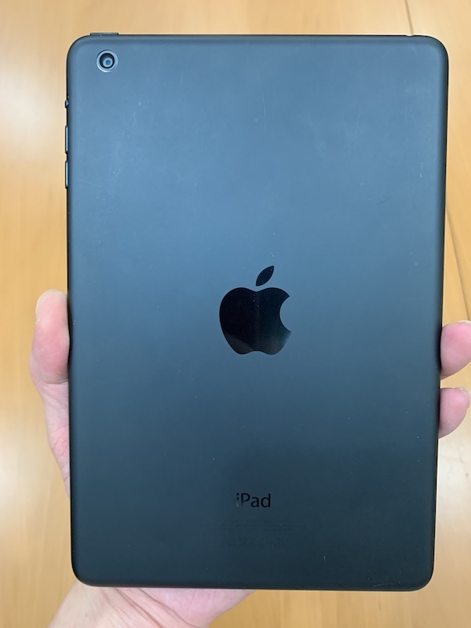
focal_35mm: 26
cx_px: 236
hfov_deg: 53.1
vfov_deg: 67.3
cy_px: 314
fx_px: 472
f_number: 1.8
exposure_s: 1/50
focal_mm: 4.25
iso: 320
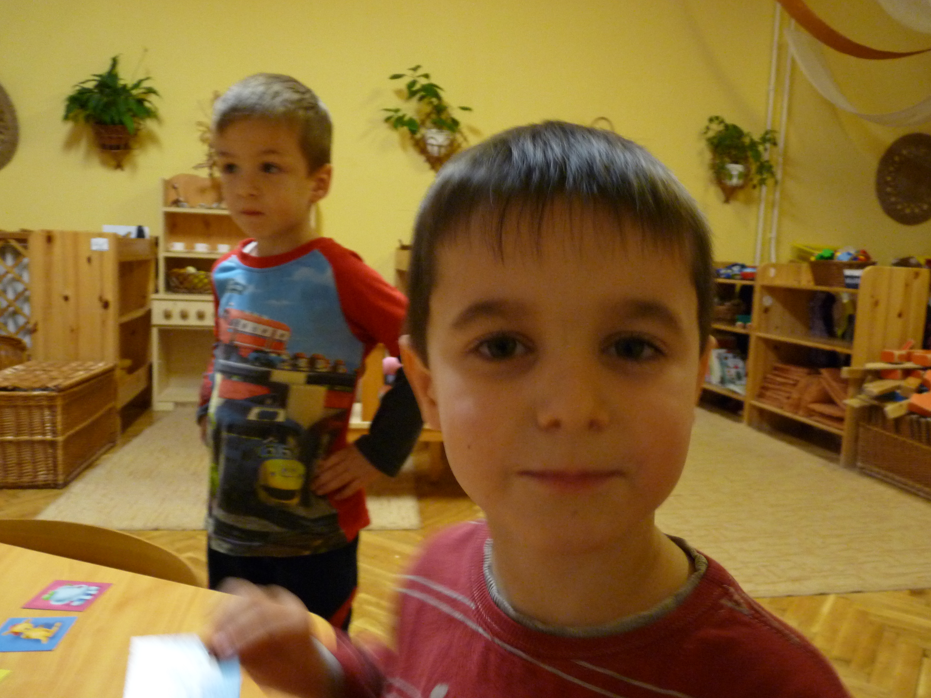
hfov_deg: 63.4
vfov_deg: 49.7
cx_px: 479
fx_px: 753
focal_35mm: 28
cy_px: 358
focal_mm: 4.8
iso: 400
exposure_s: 1/8
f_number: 2.8
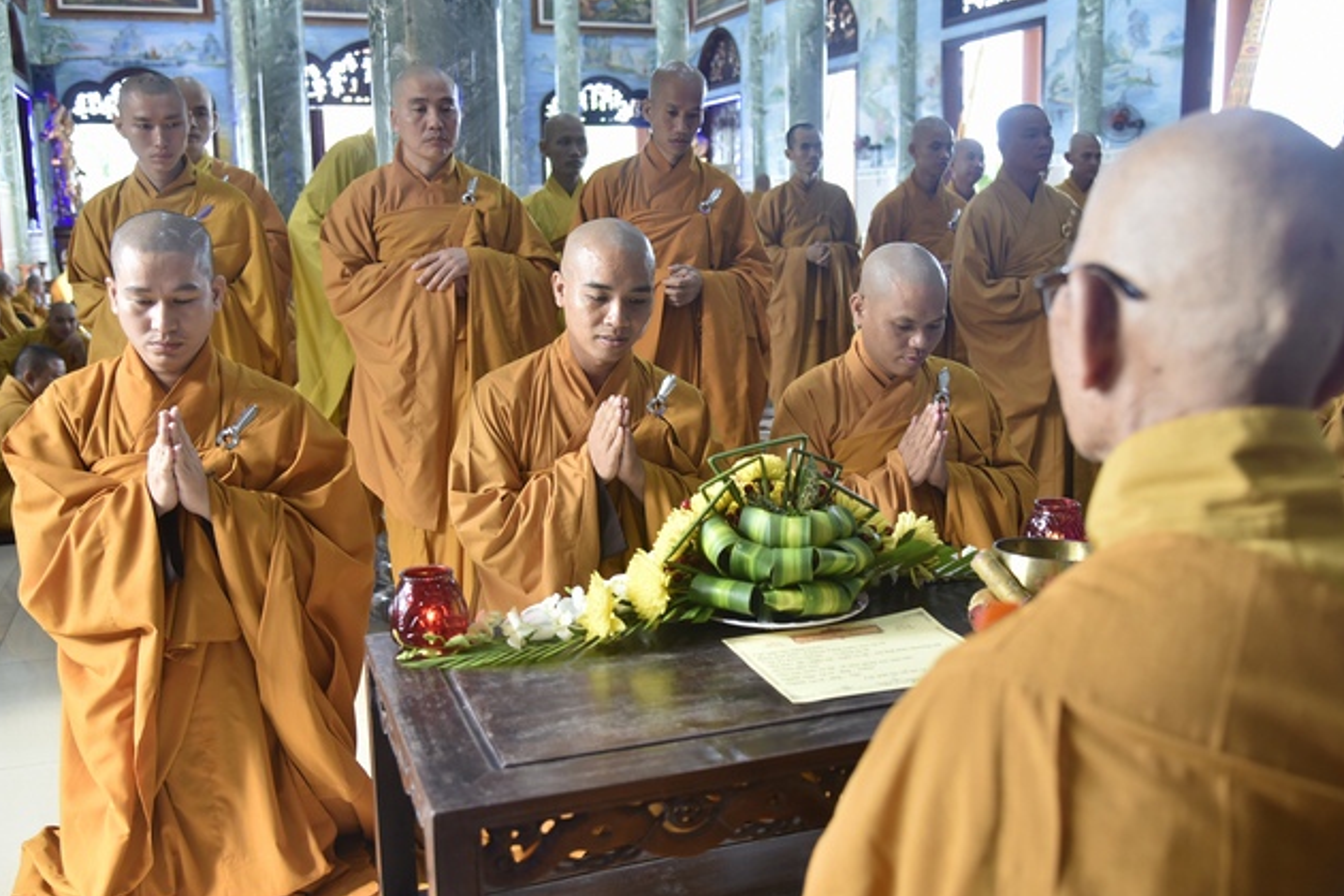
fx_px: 1232
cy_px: 445
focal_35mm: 33
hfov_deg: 57.2
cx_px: 674
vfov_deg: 40.0
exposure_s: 1/50
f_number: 4
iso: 500
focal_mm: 32
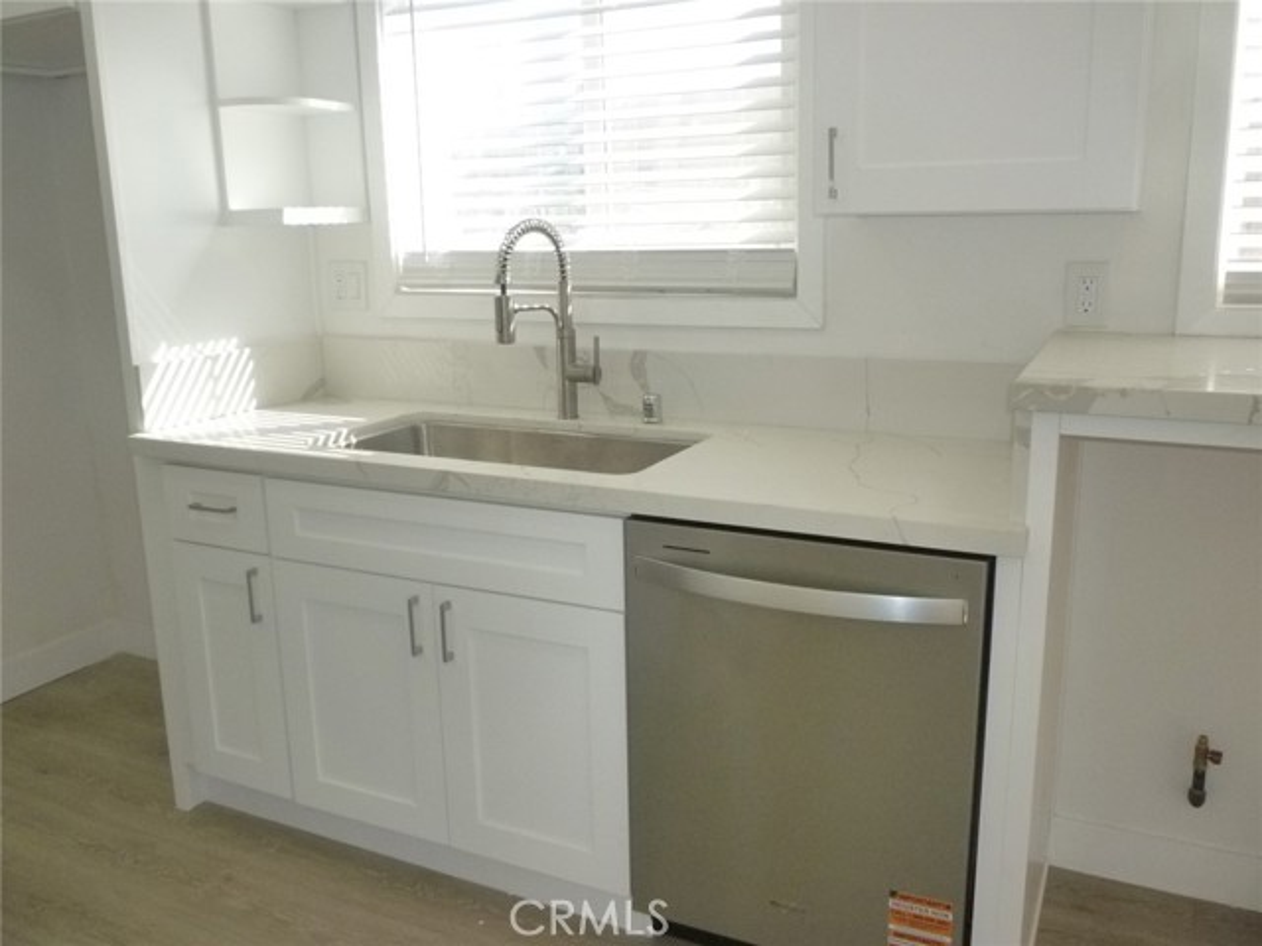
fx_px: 1057
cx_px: 631
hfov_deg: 61.7
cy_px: 473
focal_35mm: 29
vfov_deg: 48.2
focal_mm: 5.2
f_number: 3.3
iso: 400
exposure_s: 1/400
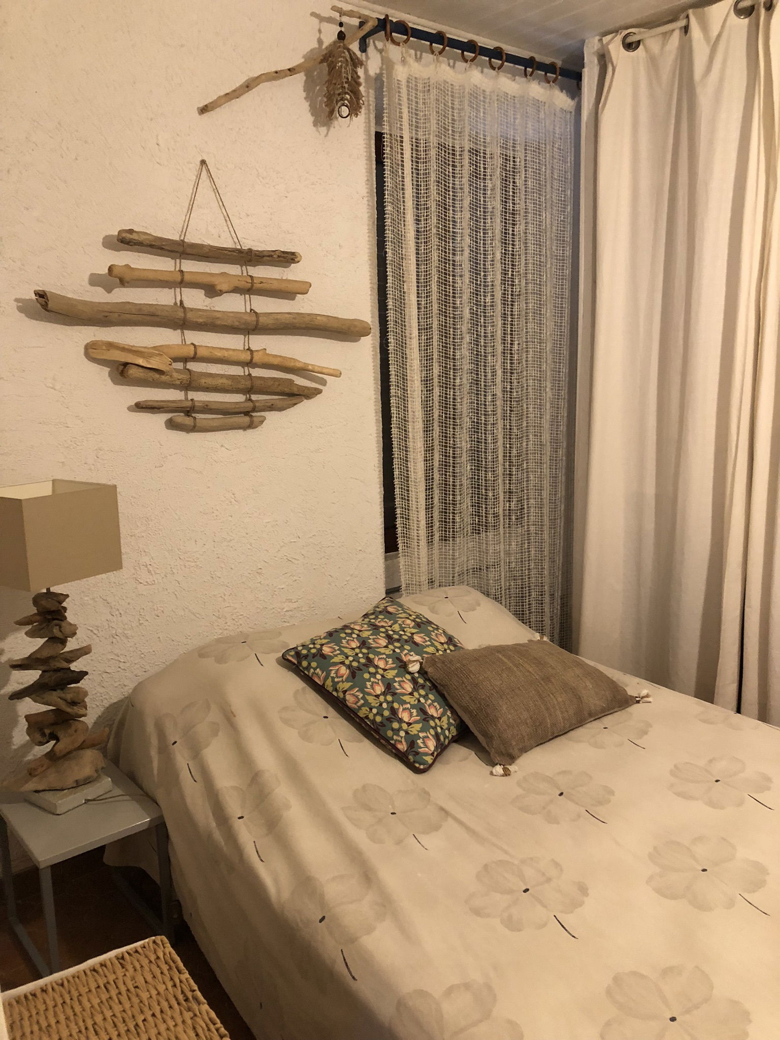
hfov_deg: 49.7
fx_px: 841
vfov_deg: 63.4
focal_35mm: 28
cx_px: 390
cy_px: 520
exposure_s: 1/13
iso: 100
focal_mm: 3.99
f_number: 1.8
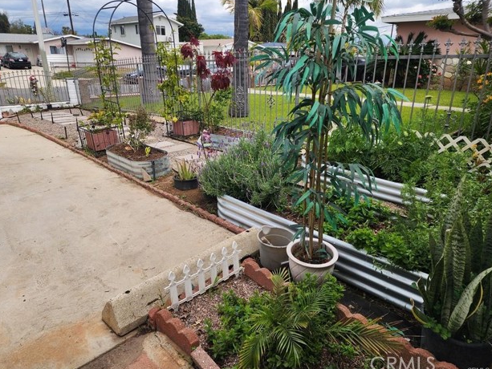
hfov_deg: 71.6
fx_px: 341
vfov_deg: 56.8
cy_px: 183
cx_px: 236
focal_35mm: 24
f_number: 1.8
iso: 12
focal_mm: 6.4
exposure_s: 1/670
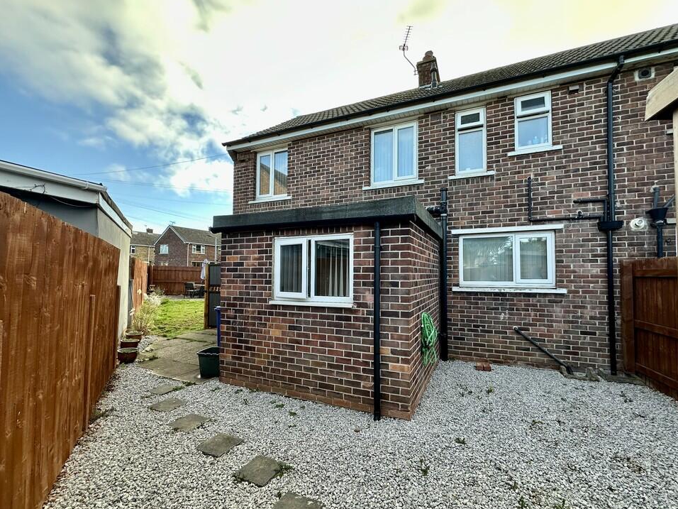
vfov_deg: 81.7
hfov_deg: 98.0
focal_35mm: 15
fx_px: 294
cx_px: 362
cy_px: 267
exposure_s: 1/129
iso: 40
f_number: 2.2
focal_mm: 2.22
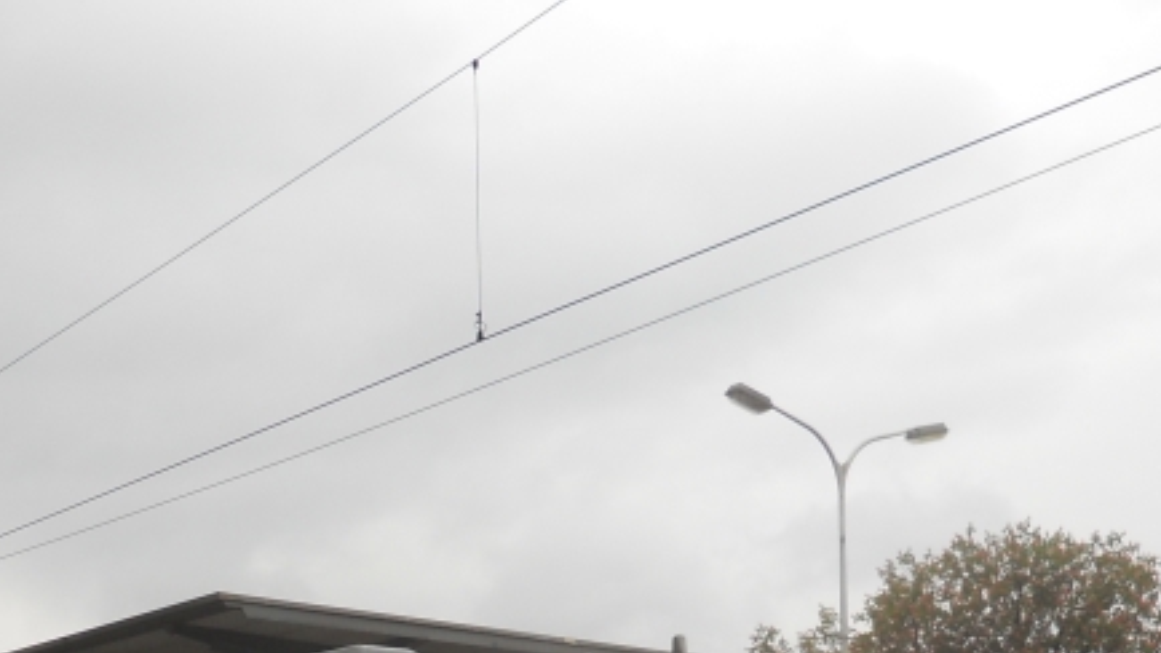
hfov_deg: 28.6
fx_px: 2216
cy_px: 872
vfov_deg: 15.8
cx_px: 209
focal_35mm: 72
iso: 80
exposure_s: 1/160
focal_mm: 5
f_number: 2.7
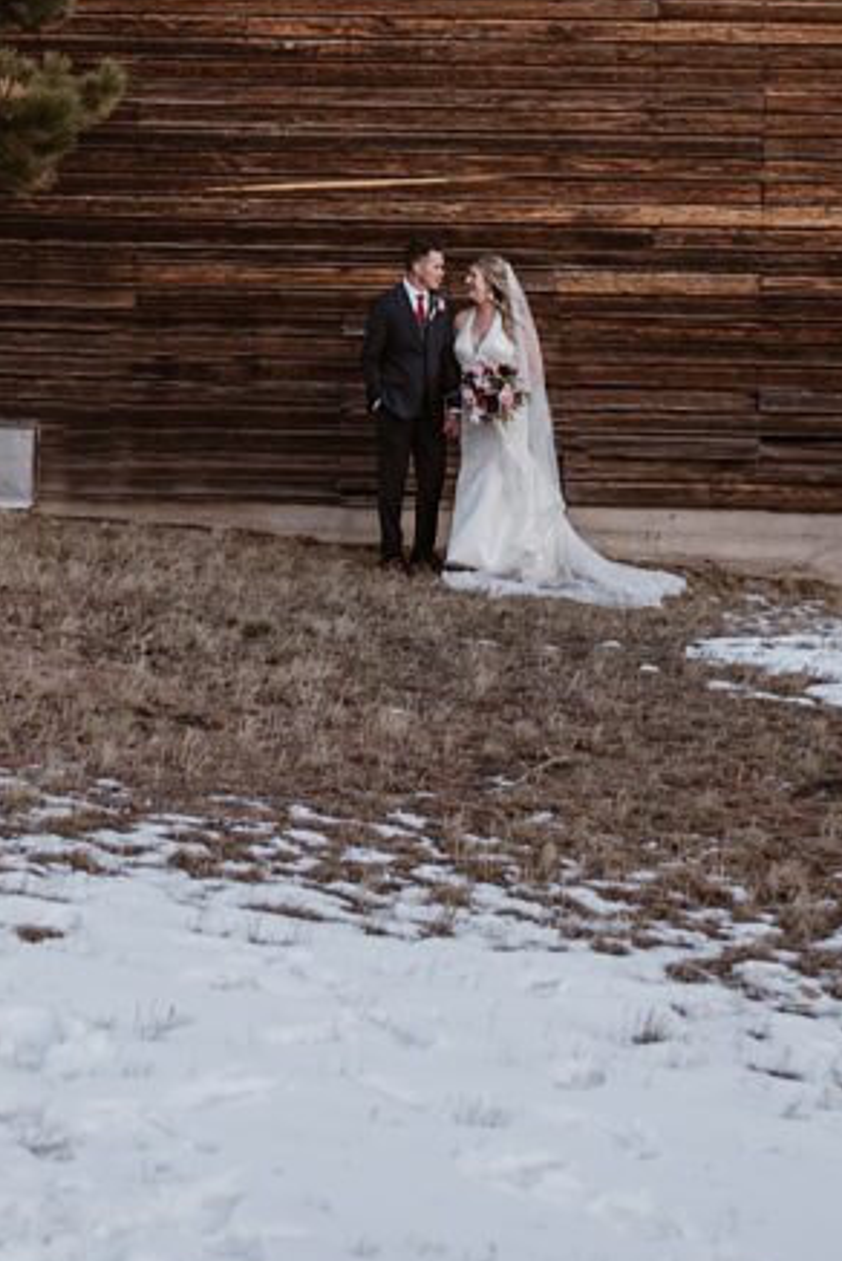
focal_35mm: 82
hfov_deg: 16.7
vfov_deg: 23.4
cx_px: 381
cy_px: -87
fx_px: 2872
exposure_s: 1/640
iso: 200
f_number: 2.8
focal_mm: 35
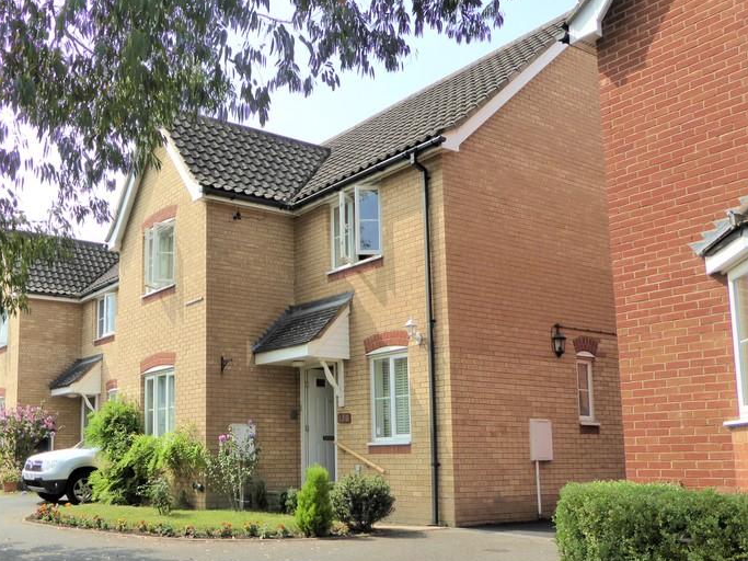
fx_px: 778
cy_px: 363
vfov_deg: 39.3
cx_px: 215
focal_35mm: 36
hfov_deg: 49.9
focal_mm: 4.3
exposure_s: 1/800
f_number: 3.5
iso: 200
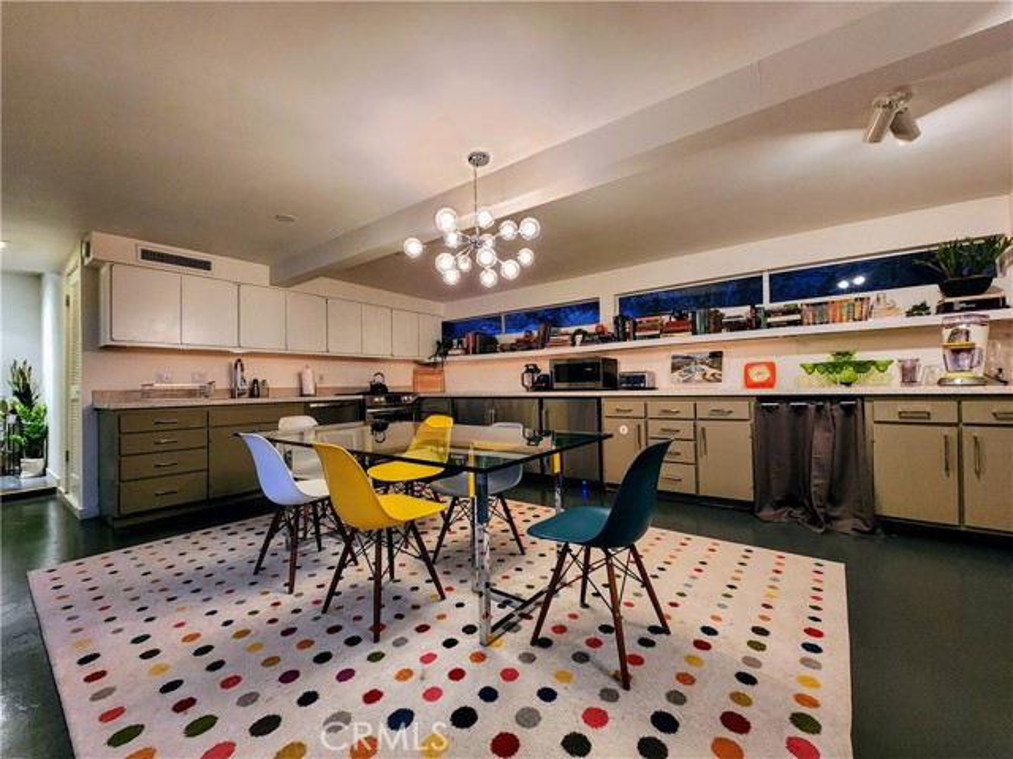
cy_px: 380
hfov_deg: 106.2
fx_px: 380
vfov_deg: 89.9
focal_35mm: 13
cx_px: 506
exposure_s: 1/40
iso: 320
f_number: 2.2
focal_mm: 2.2
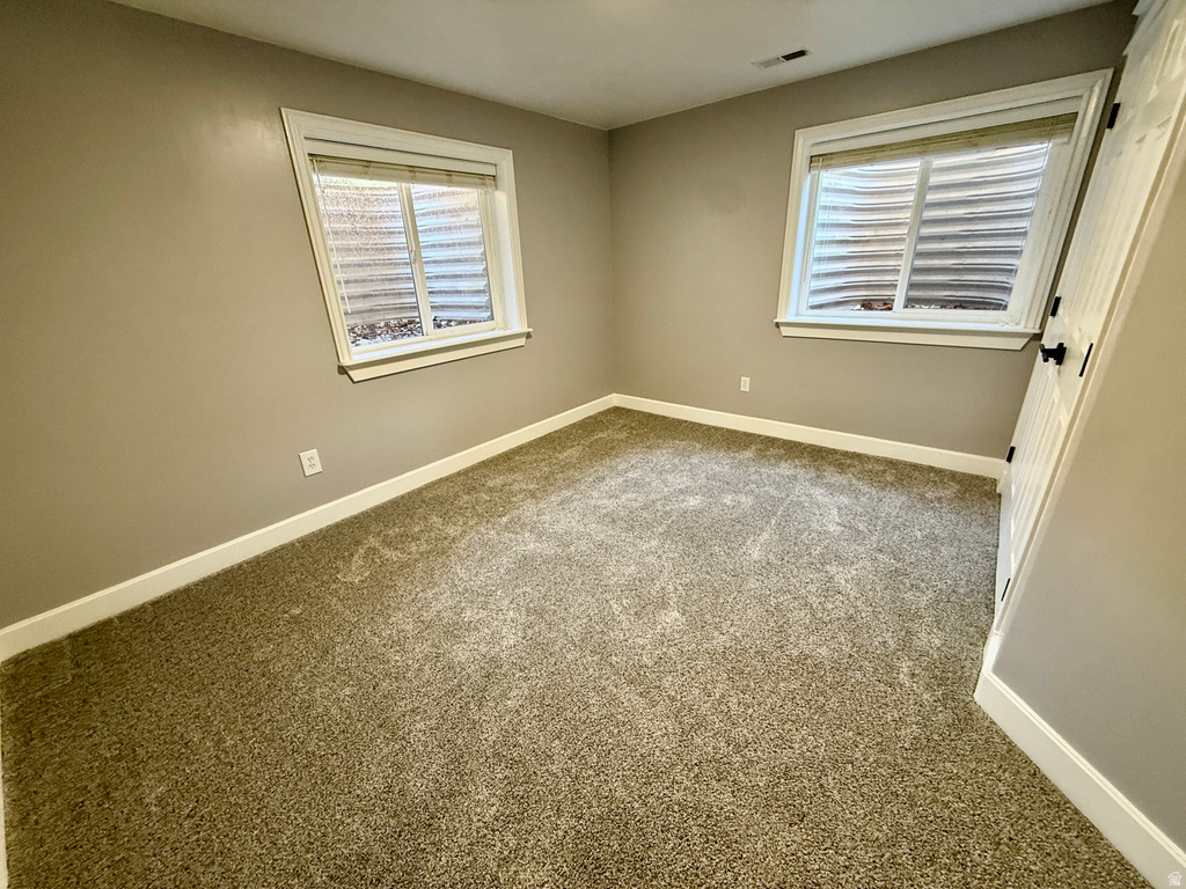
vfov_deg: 85.7
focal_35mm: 14
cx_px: 593
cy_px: 444
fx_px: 480
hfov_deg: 102.1
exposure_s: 1/60
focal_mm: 2.22
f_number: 2.2
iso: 250
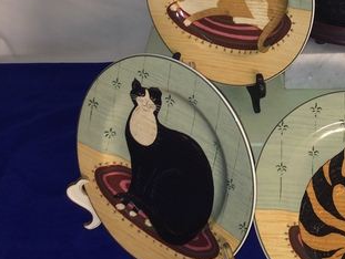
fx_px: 649
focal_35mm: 65
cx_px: 274
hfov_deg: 29.1
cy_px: -34
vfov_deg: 21.4
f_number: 2.2
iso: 32
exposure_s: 1/33
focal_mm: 4.12
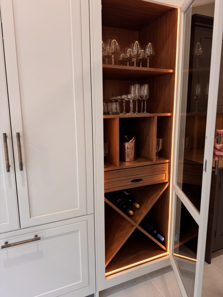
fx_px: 206
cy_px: 148
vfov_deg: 71.6
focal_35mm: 24
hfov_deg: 56.8
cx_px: 112
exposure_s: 1/50
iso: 125
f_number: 1.78
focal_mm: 6.76
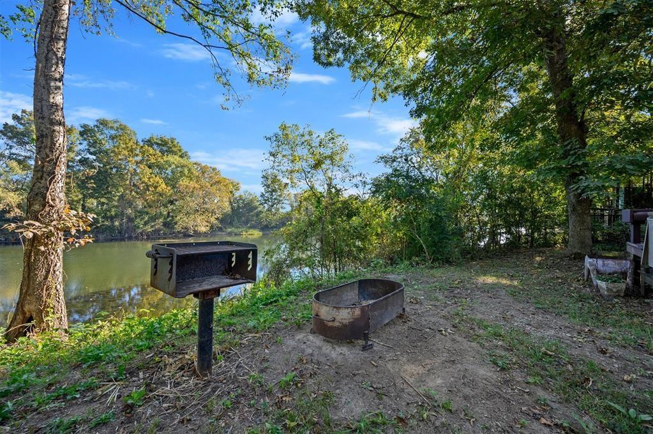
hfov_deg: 104.3
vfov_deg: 81.1
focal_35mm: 14
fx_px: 254
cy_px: 217
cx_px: 326
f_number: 6.3
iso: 500
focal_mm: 14
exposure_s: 1/200
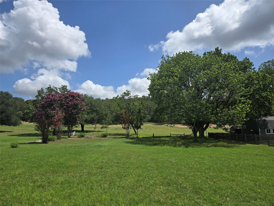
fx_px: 182
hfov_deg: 73.9
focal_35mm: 23
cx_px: 137
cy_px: 103
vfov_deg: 58.9
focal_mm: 5.4
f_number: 1.8
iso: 25
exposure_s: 1/2969
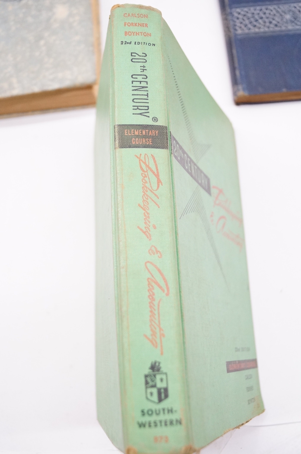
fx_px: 453
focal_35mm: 36
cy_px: 227
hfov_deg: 36.8
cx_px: 150
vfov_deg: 53.2
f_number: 4
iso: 2000
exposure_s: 1/60
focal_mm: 24
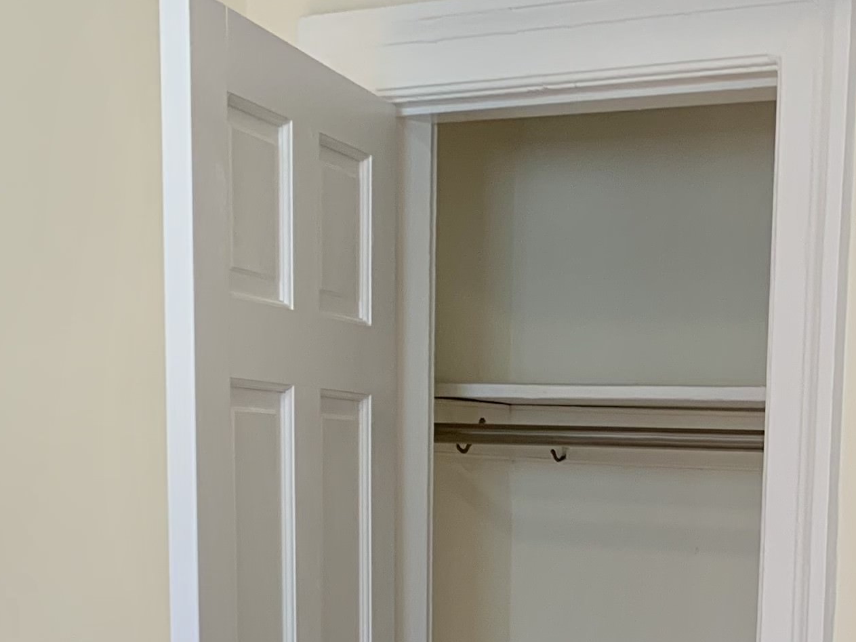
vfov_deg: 16.7
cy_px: 849
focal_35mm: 83
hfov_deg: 22.5
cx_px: 895
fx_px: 2052
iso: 50
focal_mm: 4.25
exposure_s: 1/121
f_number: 1.8
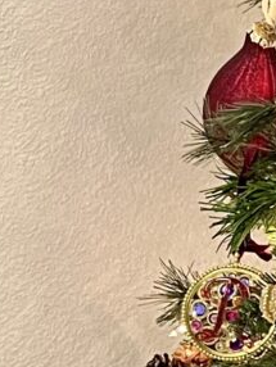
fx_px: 1974
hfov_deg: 7.0
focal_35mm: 186
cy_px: 90
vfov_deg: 10.6
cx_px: 886
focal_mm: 5.7
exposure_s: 1/60
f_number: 1.5
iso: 200
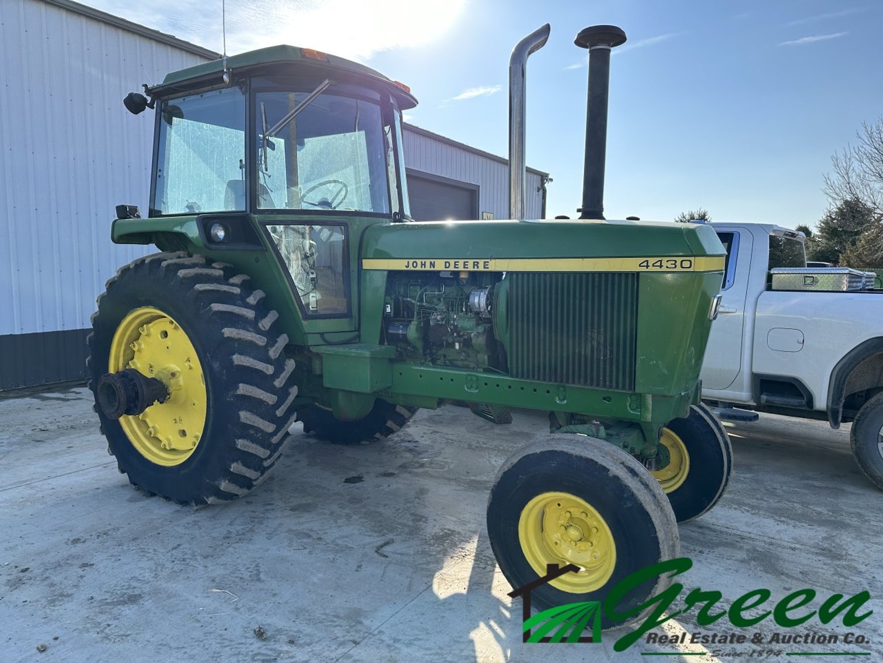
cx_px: 442
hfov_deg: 71.6
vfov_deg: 56.8
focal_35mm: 24
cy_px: 332
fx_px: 612
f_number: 1.78
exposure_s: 1/2591
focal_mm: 6.86
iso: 80
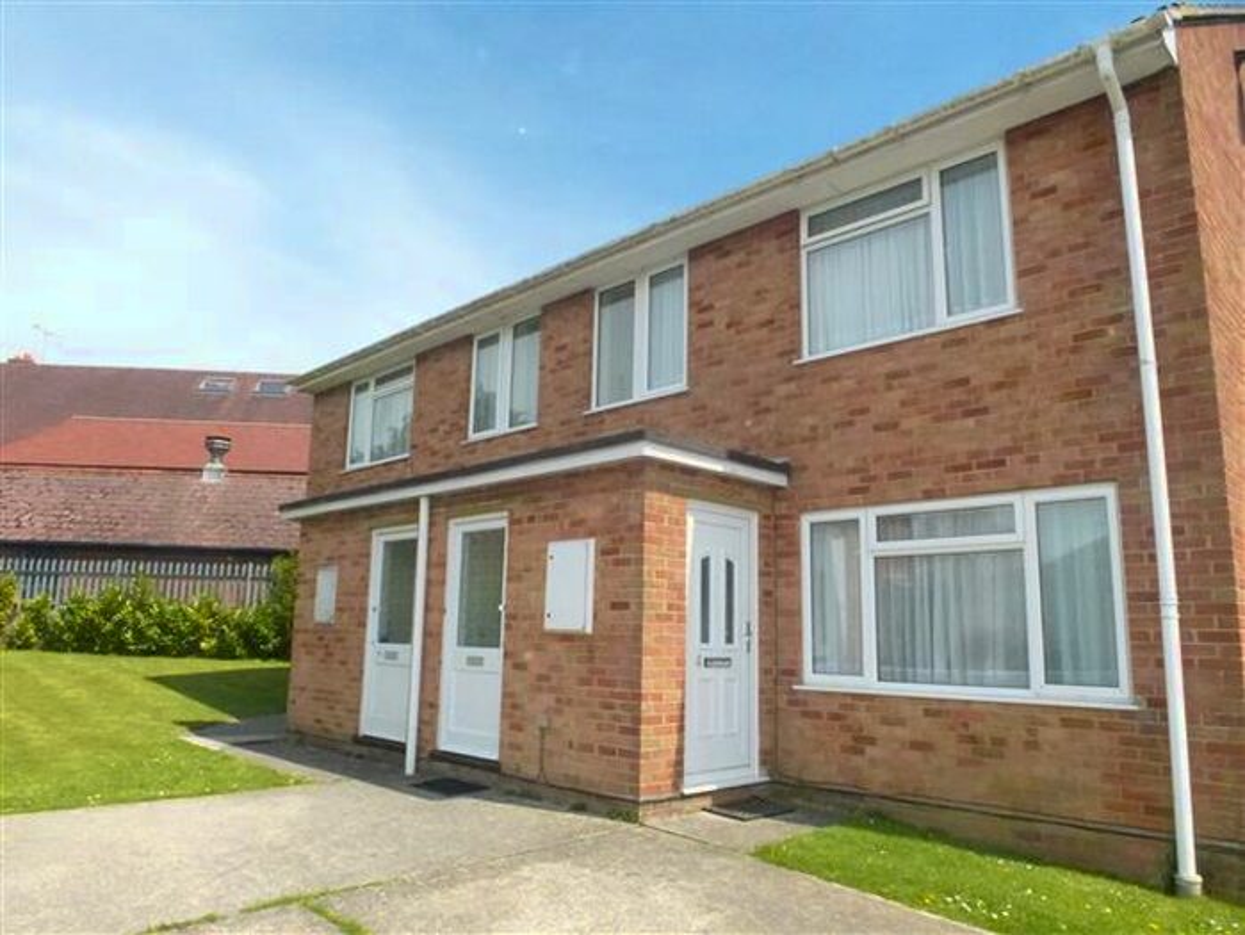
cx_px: 622
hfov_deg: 71.6
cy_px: 468
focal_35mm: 24
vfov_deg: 56.9
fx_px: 864
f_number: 6.3
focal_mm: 4.3
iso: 1600
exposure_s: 1/4000
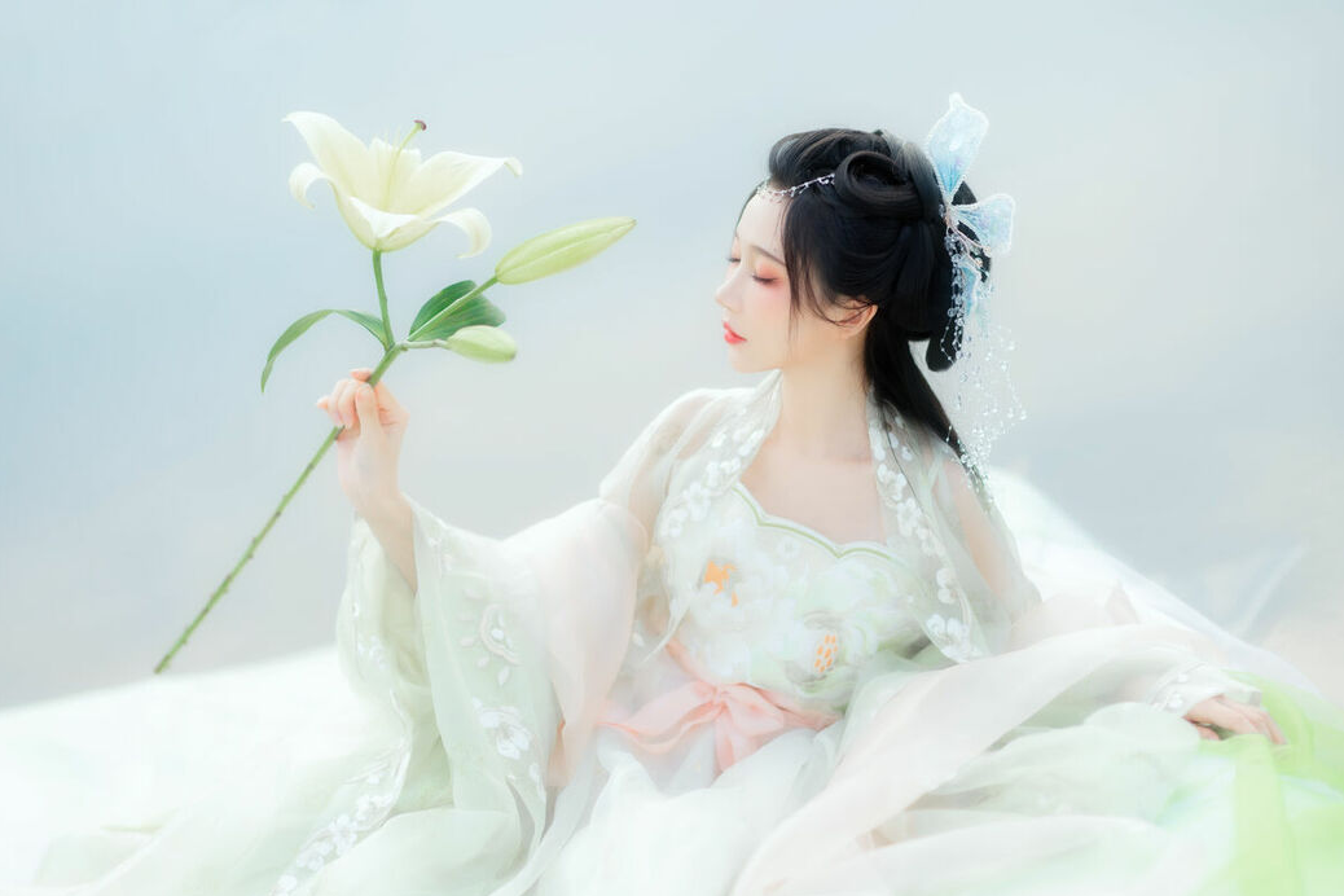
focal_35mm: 86
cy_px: 452
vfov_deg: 15.9
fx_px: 3210
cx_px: 676
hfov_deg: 23.6
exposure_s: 1/1000
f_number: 1.4
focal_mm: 85
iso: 160
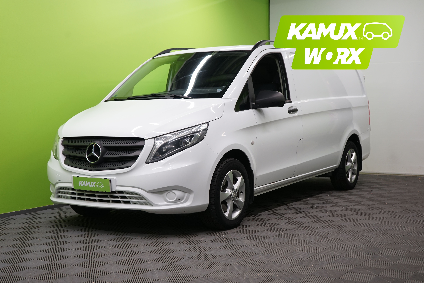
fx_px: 589
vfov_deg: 27.0
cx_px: 212
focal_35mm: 50
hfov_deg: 39.6
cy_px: 142
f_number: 5
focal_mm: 50
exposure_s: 1/60
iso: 500
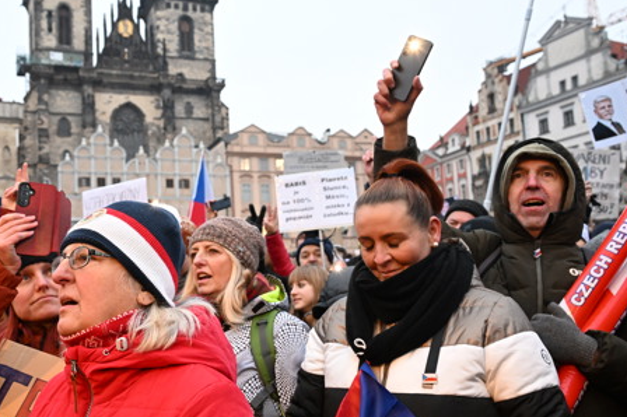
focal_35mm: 37
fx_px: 644
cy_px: 222
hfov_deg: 51.6
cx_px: 252
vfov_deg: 35.9
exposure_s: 1/160
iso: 4000
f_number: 5
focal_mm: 24
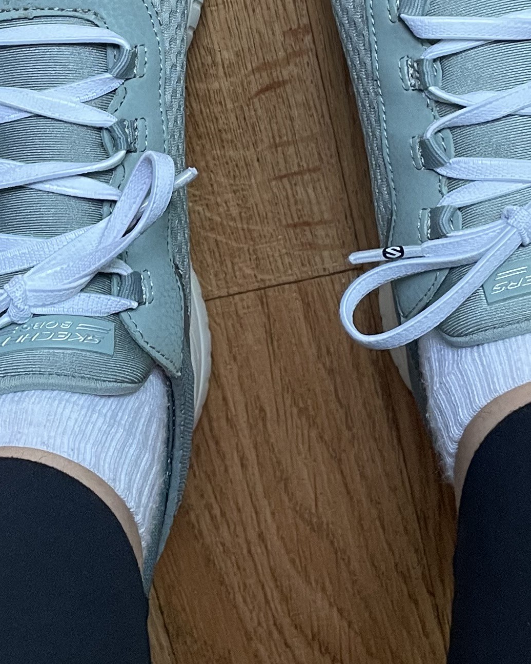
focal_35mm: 79
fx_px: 1552
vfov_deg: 23.3
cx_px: 218
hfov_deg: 19.4
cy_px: 32
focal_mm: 4.2
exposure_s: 1/60
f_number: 1.6
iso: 200
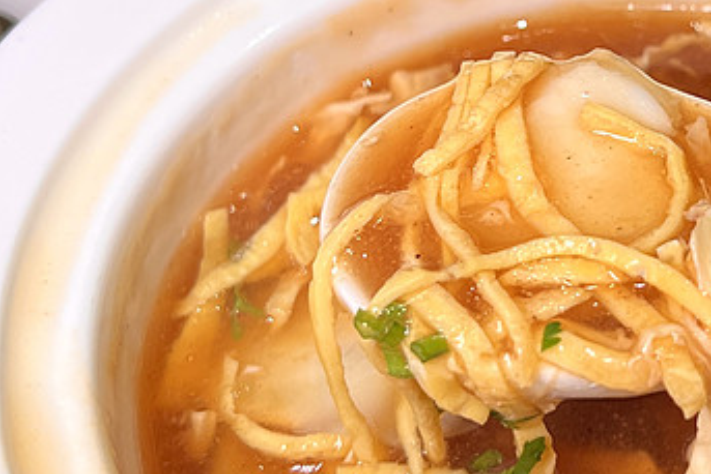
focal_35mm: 63
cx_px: 620
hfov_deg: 30.7
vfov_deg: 21.6
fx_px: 1245
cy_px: 246
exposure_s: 1/426
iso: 50
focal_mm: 5.7
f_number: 1.5
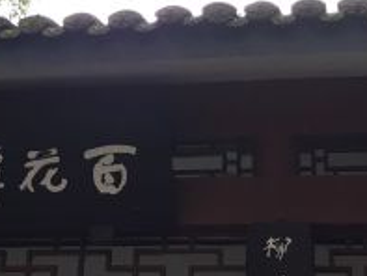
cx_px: 121
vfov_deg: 14.0
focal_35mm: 103
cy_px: -34
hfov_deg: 19.0
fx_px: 1093
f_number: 2.2
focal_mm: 4.15
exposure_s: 1/33
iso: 40
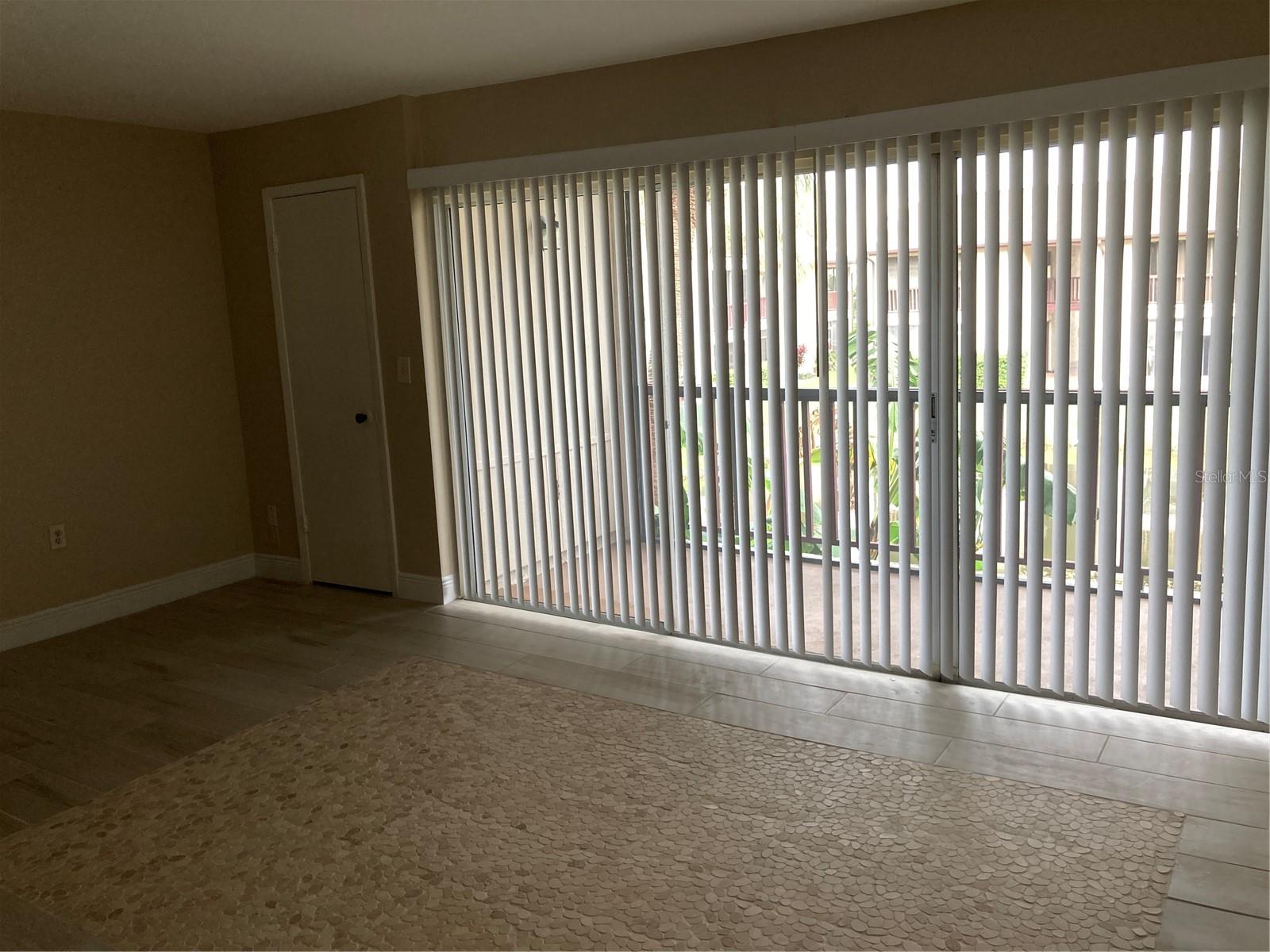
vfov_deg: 49.7
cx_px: 635
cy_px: 476
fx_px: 1027
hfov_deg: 63.4
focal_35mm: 28
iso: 80
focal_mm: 3.99
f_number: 1.8
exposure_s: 1/81
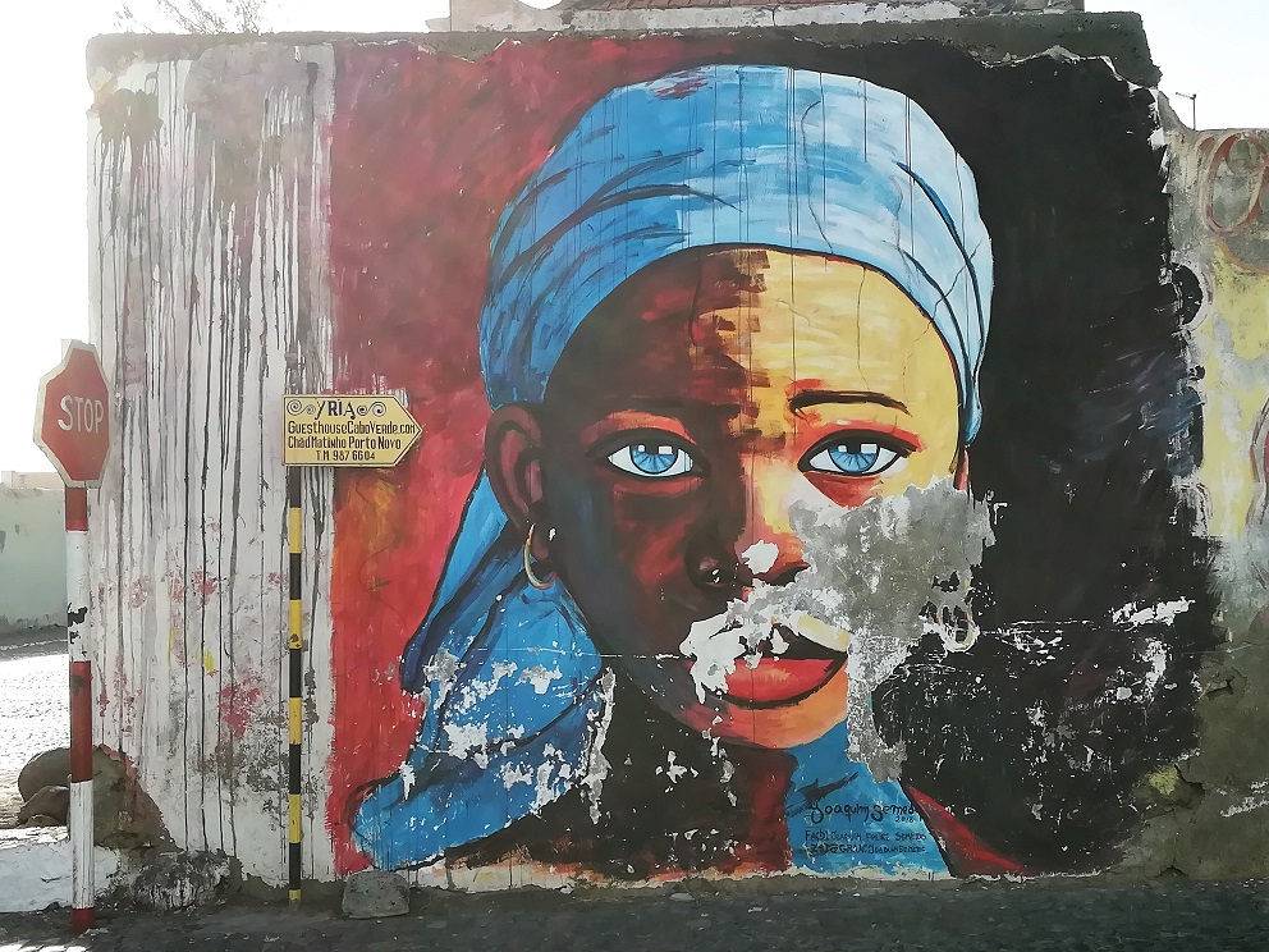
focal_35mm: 47
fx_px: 1723
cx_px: 634
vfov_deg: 30.9
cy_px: 476
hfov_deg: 40.4
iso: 50
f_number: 2.2
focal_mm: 3.83
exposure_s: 1/531
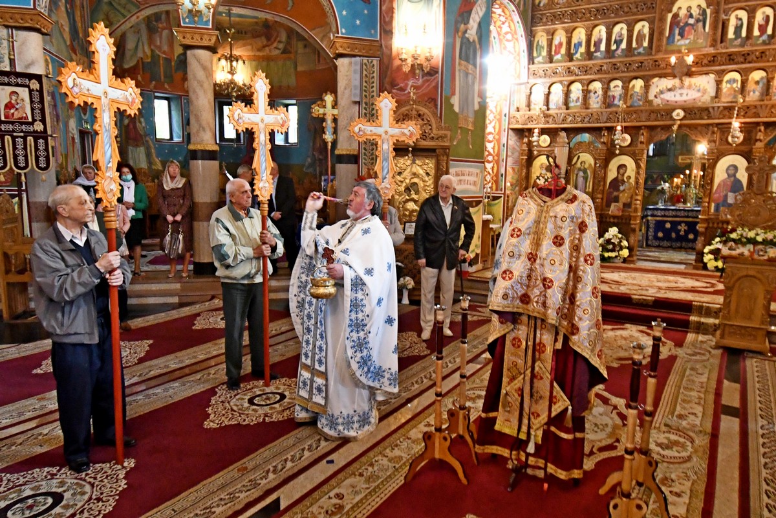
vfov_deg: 77.3
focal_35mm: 15
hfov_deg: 100.4
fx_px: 323
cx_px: 388
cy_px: 259
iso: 3200
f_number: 4.5
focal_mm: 10
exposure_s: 1/50
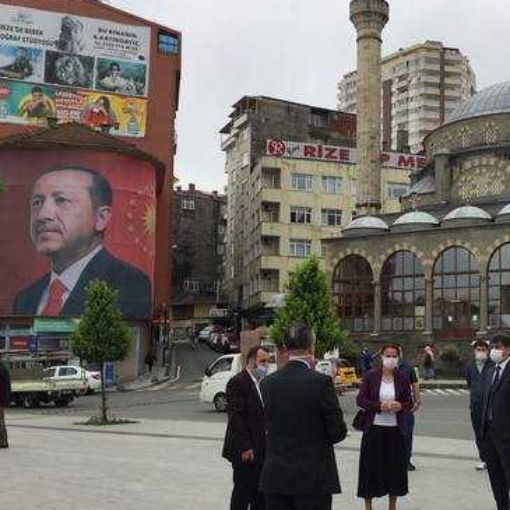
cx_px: 412
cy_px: 309
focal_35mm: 47
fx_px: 783
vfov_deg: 35.9
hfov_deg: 34.9
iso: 32
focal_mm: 4.15
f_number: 2.2
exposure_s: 1/989
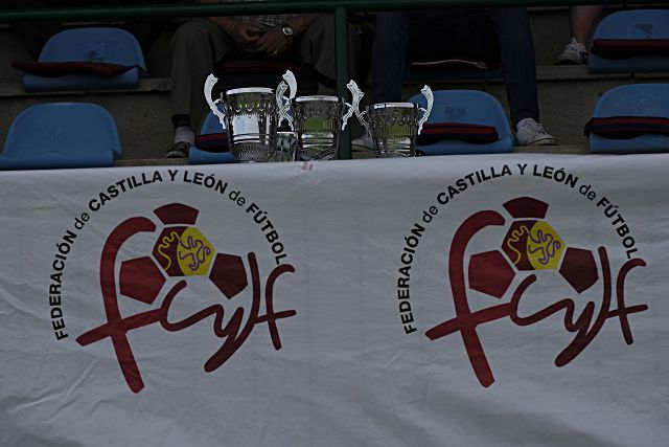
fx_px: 3234
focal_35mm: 174
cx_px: 334
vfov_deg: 7.9
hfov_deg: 11.8
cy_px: 224
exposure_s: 1/800
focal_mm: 115.9
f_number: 8
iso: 640
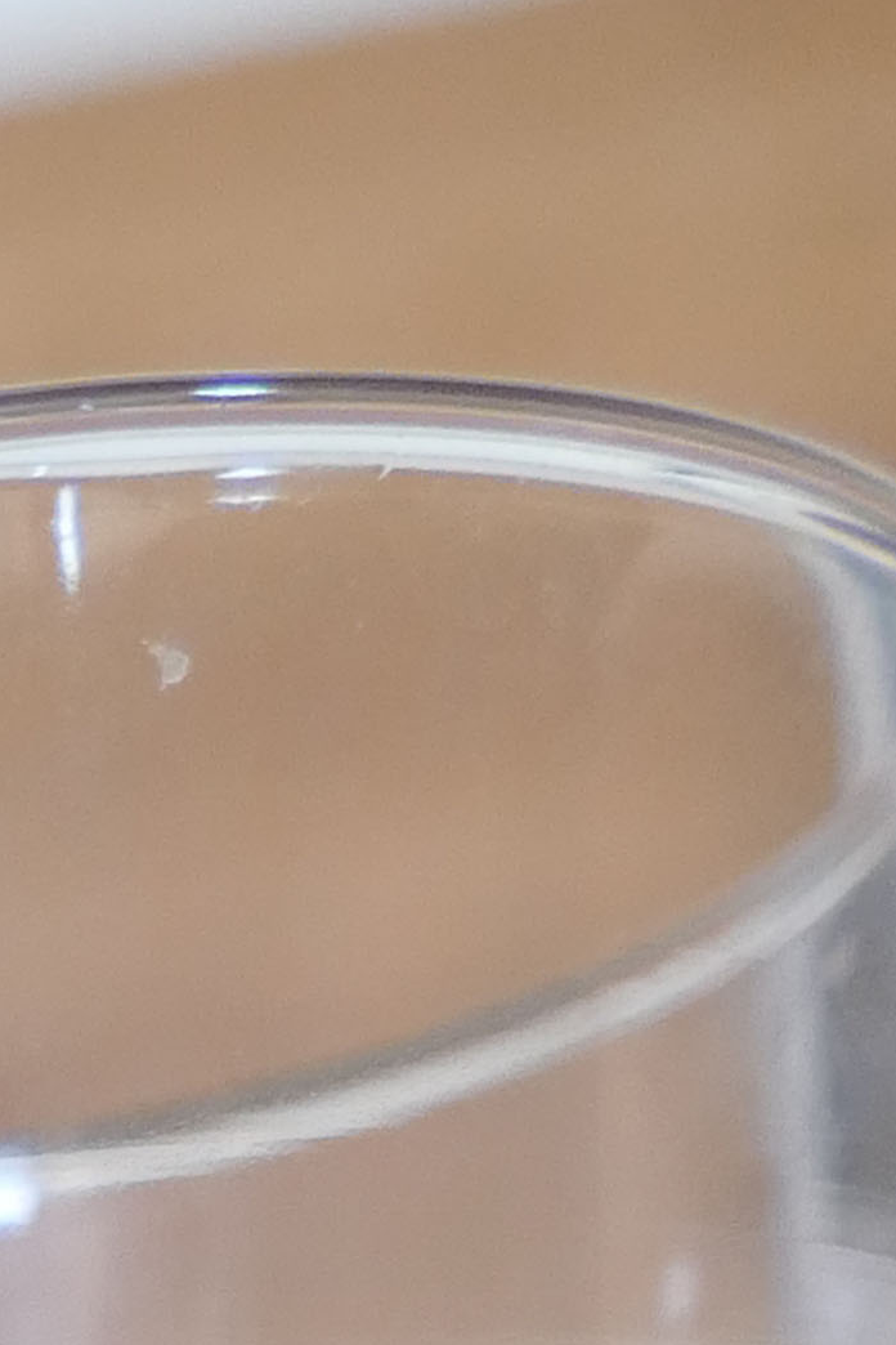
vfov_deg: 12.8
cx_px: -1371
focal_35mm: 131
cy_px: 3029
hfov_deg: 9.2
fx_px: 4890
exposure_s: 1/60
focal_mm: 9.12
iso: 640
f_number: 2.8
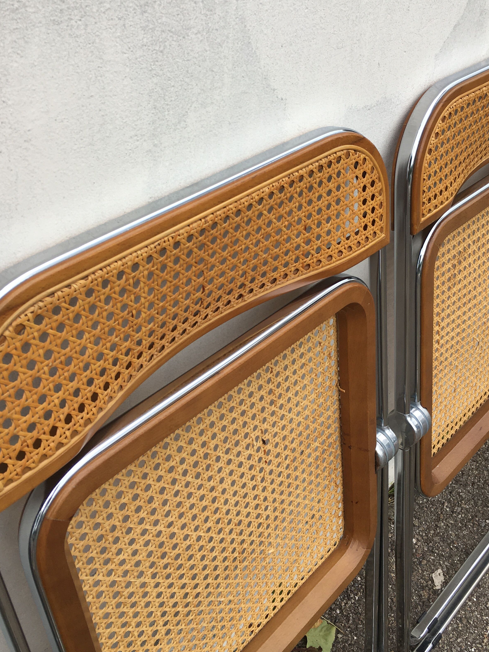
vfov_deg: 50.1
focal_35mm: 37
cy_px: 306
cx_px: 241
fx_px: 697
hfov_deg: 38.7
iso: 25
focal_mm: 4.15
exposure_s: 1/530
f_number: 2.2
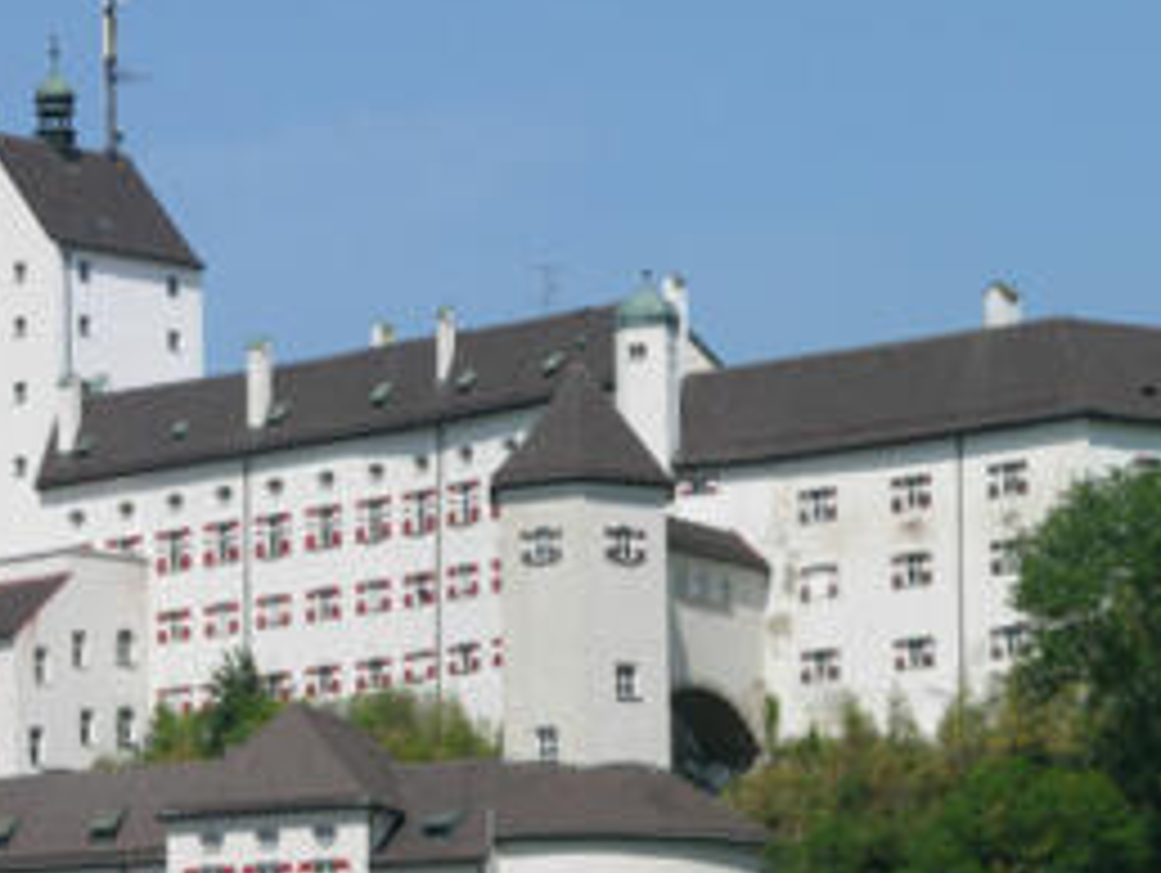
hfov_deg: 6.1
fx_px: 10910
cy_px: 531
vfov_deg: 4.6
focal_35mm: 325
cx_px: 369
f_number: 5.5
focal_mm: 37.7
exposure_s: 1/309
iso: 50
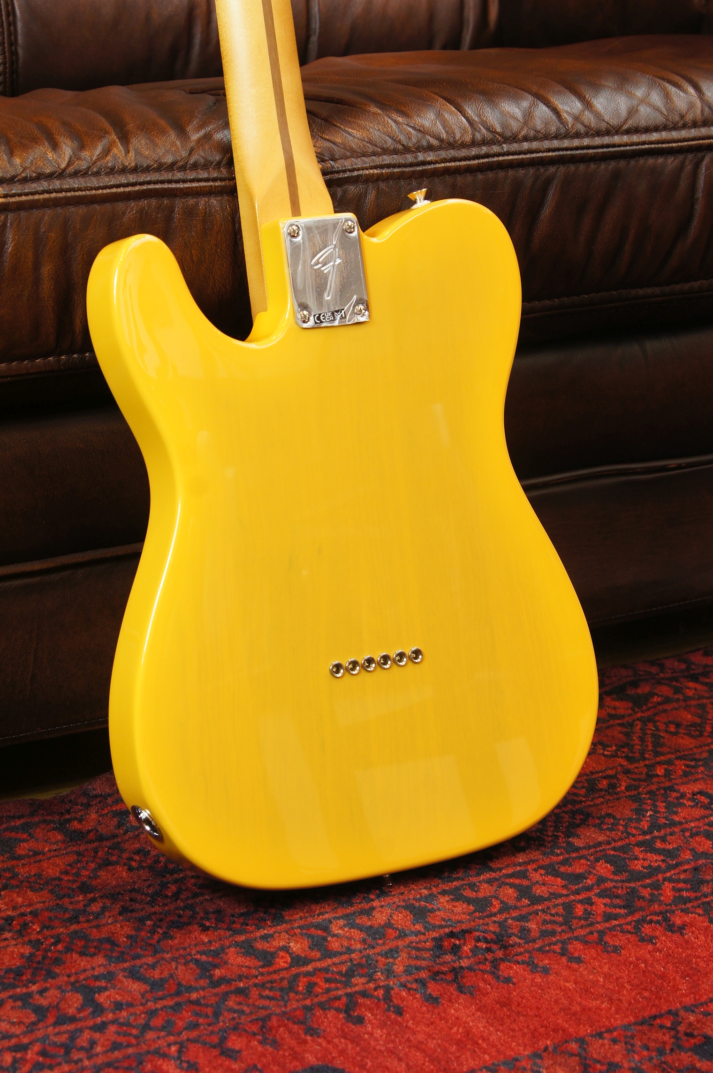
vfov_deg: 24.6
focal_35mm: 82
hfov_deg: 16.5
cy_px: 536
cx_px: 356
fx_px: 2457
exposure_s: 1/13
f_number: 8
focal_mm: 55
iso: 400
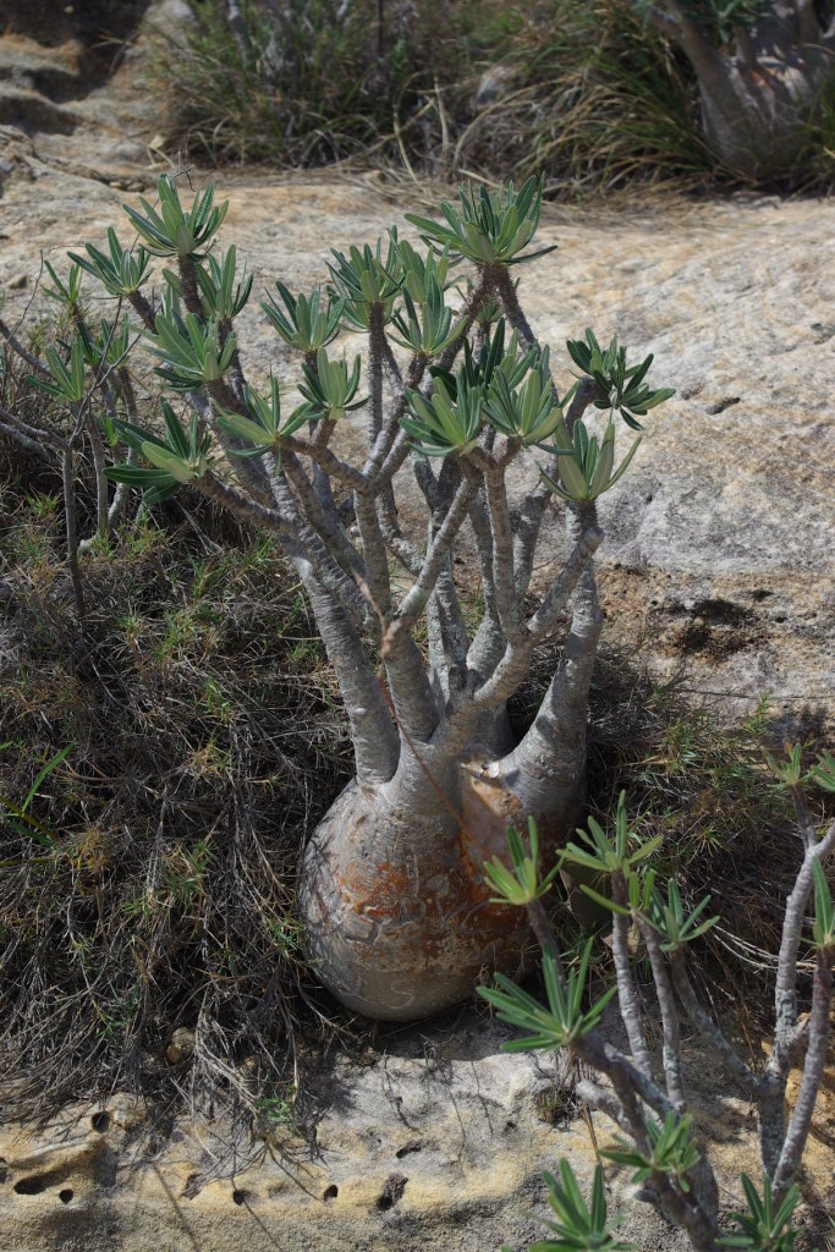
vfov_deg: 31.2
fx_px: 2243
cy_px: 626
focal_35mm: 64
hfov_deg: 21.1
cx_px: 418
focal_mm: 43
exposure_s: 1/125
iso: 100
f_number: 8
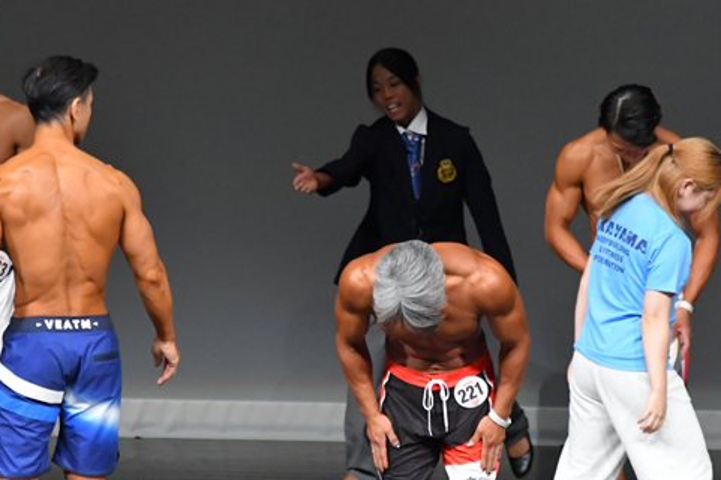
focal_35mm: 508
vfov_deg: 2.7
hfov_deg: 4.1
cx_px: 426
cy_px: 350
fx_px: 10167
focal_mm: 210
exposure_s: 1/400
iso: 5000
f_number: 5.6
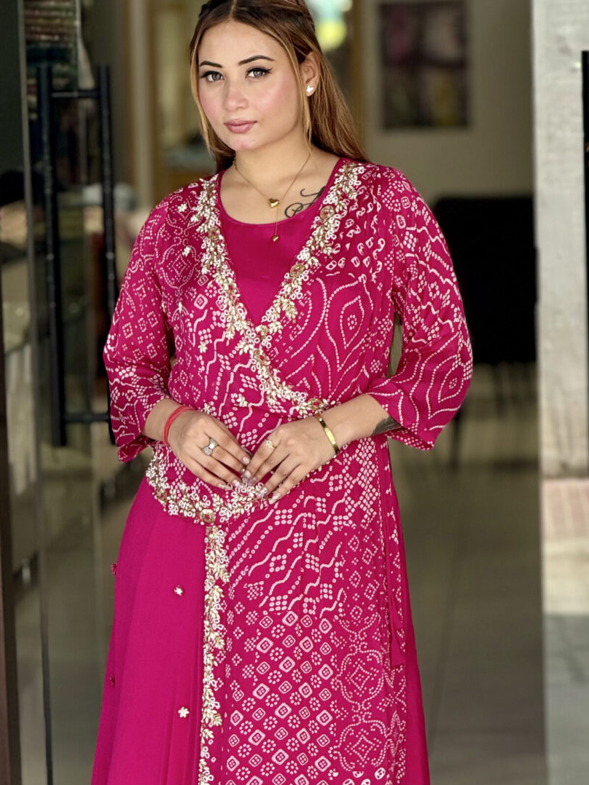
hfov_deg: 7.7
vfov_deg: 10.2
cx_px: 256
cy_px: 597
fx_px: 4380
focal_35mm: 193
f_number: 2.8
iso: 64
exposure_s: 1/107
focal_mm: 15.66
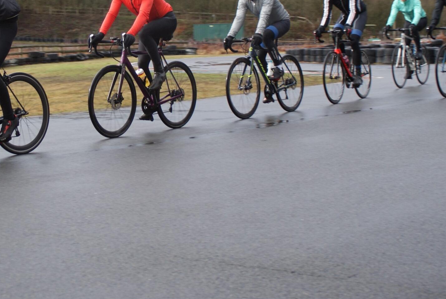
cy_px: 62
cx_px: 115
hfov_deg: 26.6
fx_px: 930
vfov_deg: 18.1
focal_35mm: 75
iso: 100
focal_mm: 28
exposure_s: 1/200
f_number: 5
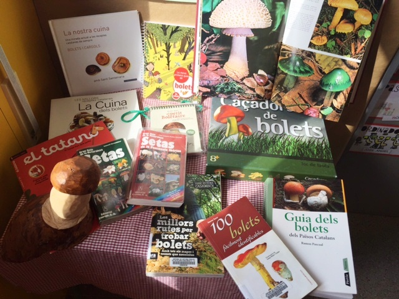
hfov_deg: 61.7
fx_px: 334
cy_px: 150
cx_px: 200
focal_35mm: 29
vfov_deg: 48.2
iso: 32
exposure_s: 1/534
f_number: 2.2
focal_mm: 4.15
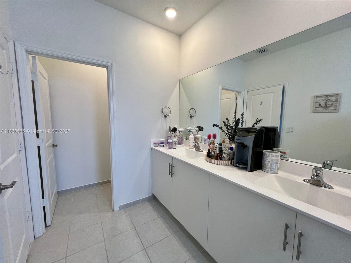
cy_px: 132
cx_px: 176
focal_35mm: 13
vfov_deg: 89.9
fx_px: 132
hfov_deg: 106.2
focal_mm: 1.57
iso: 100
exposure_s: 1/120
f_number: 1.8
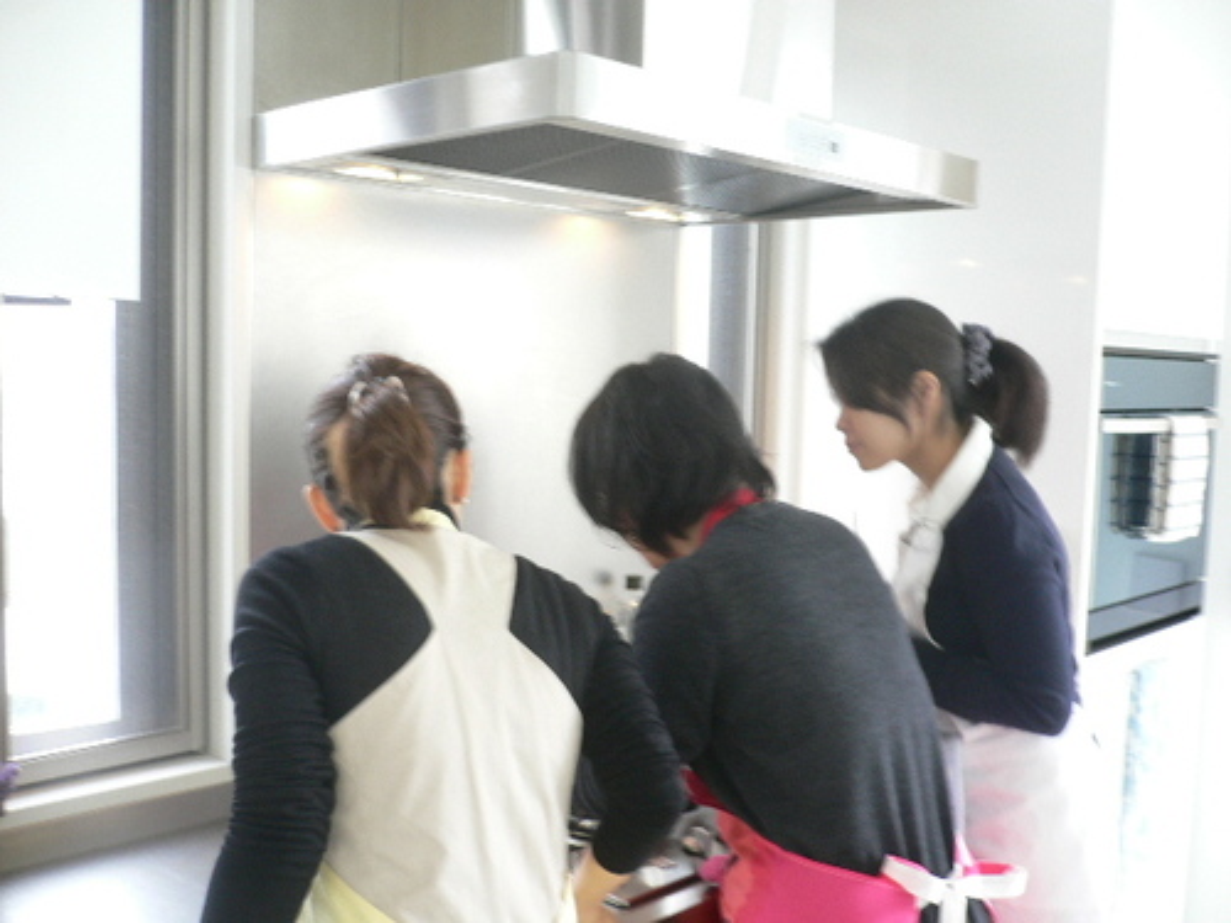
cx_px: 616
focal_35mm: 35
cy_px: 462
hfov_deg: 52.6
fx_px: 1245
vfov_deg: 40.7
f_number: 2.8
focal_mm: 5.8
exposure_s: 1/8
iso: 100
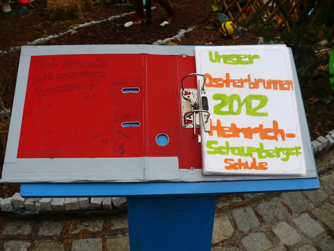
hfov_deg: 52.6
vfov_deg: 40.7
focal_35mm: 35
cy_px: 126
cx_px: 167
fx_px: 338
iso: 100
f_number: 2.8
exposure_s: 1/80
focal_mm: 7.4
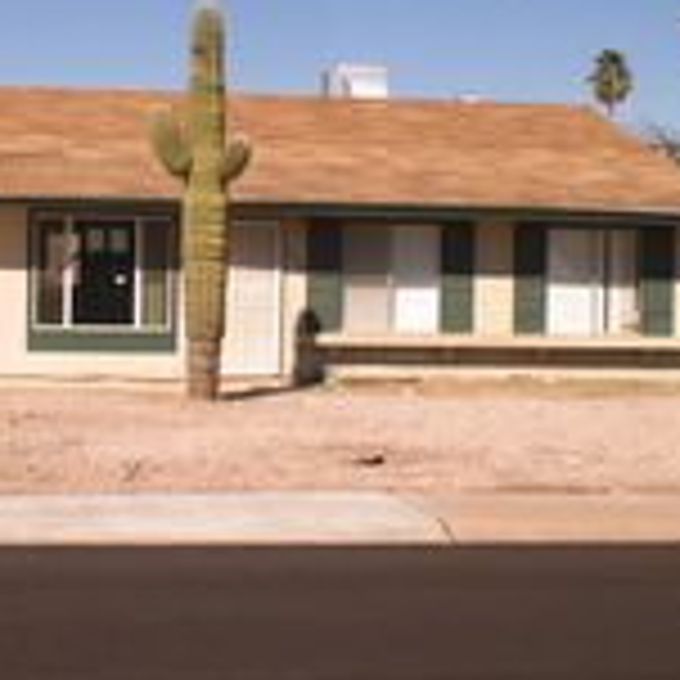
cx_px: 122
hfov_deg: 22.1
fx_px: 1711
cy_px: 275
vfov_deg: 22.4
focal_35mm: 77
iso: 50
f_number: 4.4
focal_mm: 6.3
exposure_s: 1/500
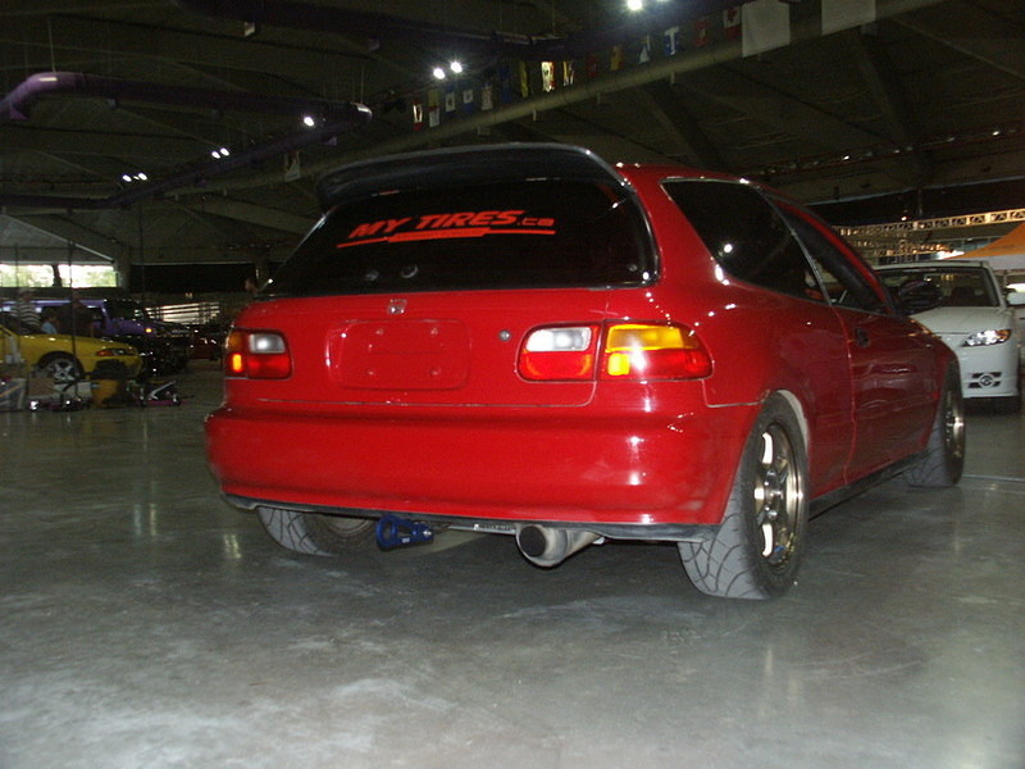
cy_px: 384
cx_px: 512
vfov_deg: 34.3
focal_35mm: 42
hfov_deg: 44.8
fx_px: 1244
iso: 200
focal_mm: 10.98
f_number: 2.8
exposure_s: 1/45
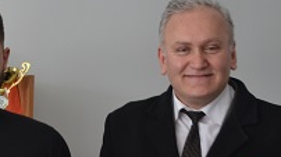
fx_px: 856
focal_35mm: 115
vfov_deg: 10.5
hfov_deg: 18.0
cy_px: 117
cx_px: -19
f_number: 4.8
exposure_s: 1/60
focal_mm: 32
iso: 560
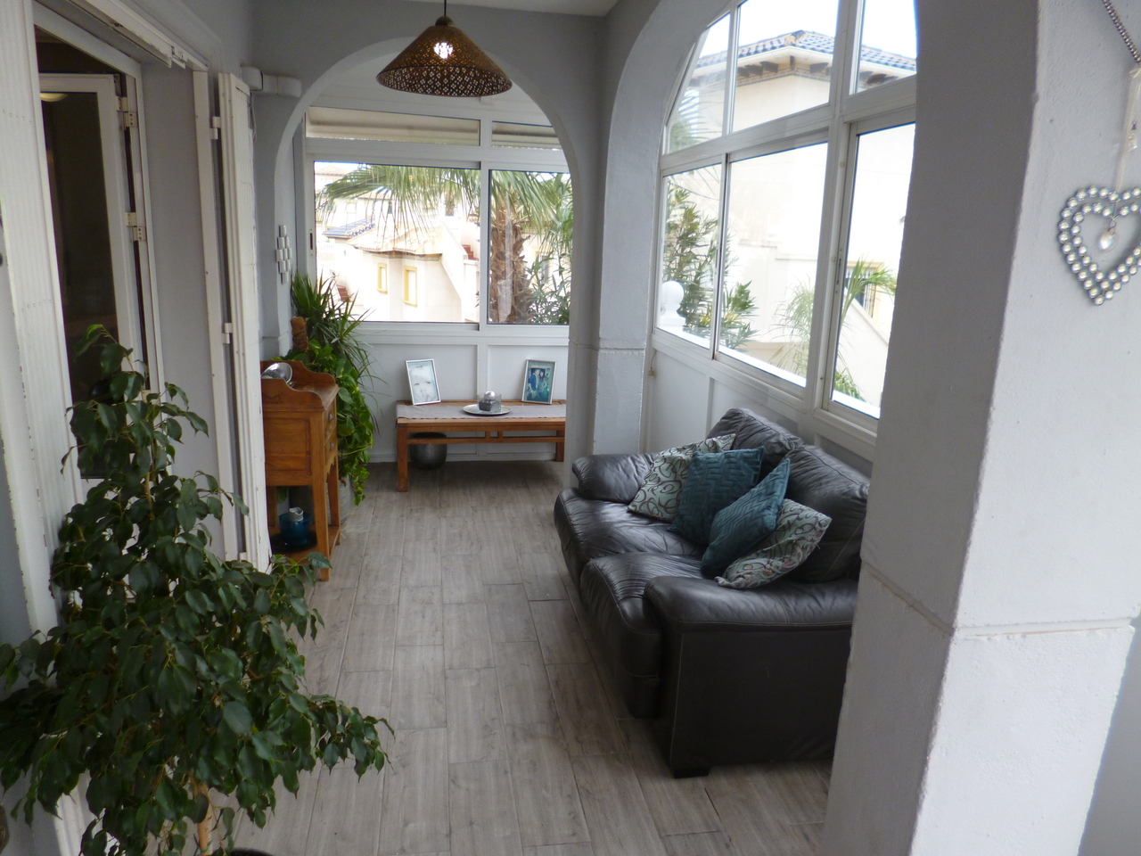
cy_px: 428
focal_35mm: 24
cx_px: 570
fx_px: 791
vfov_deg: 56.8
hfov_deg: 71.6
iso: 100
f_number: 2.5
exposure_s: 1/60
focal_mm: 4.3
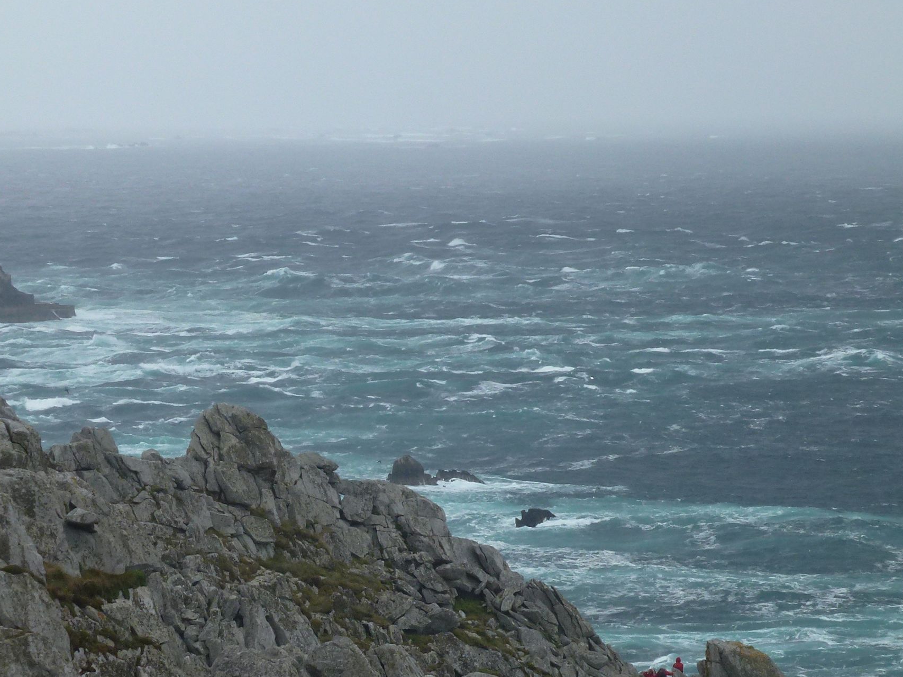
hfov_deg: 9.2
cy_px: 383
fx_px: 5634
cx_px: 259
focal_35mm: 216
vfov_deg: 6.9
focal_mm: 23.4
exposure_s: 1/500
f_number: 5.2
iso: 100
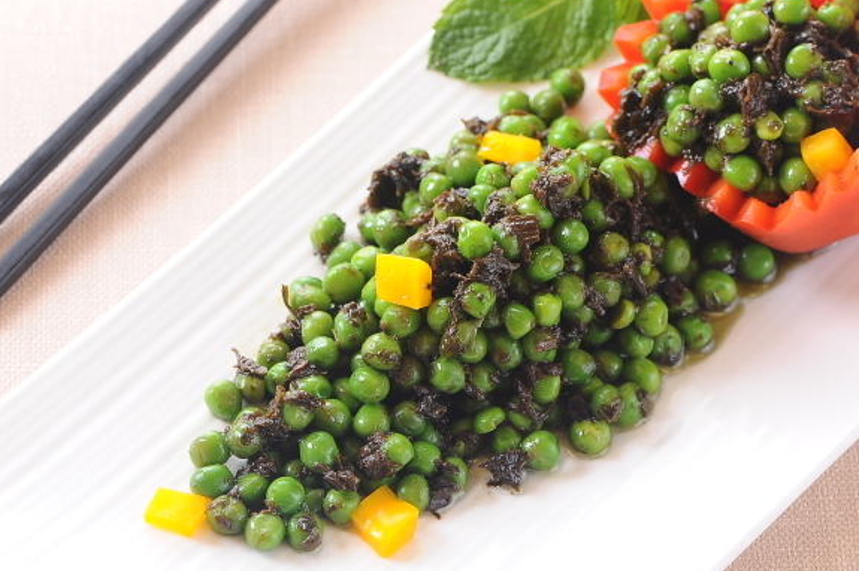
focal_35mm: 187
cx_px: 548
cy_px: 156
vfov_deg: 7.3
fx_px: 4457
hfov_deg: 11.0
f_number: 7.1
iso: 200
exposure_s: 1/125
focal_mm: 105
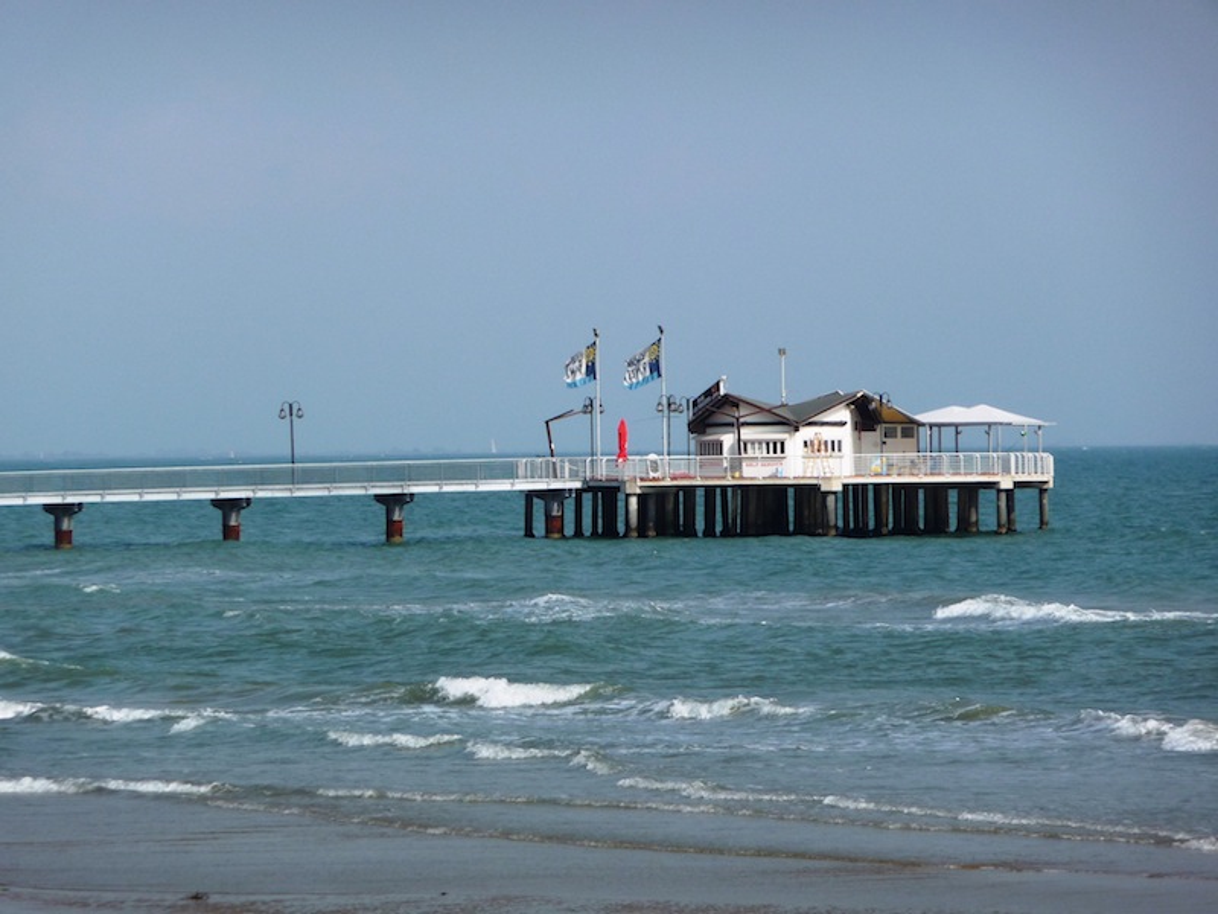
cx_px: 609
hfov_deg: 7.1
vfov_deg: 5.3
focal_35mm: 280
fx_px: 9852
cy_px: 457
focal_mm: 47
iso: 100
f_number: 4.9
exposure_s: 1/800
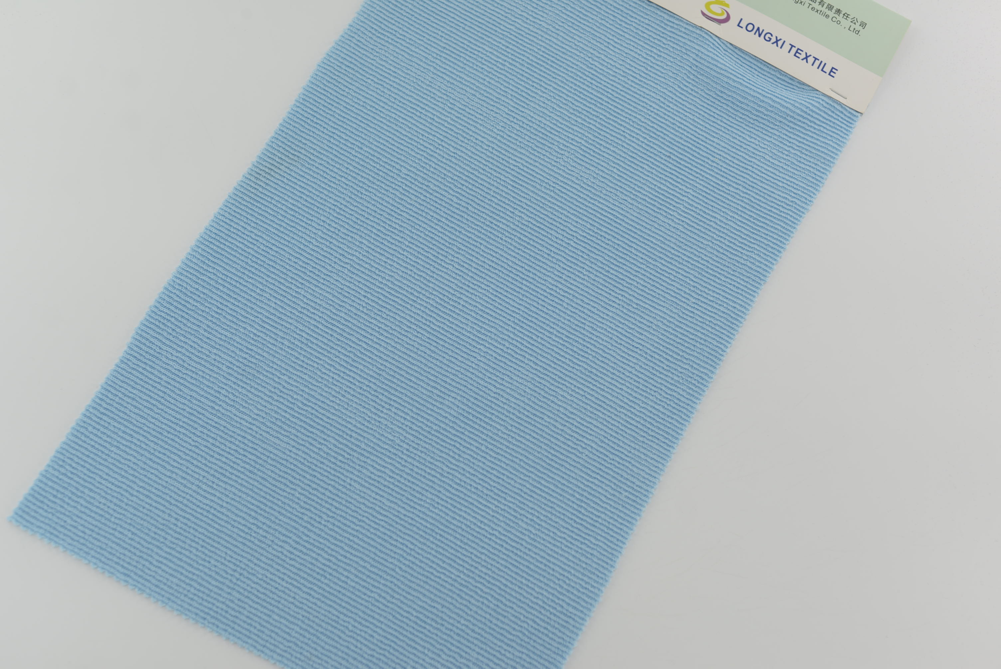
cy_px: 334
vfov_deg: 27.0
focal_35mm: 50
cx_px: 500
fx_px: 1391
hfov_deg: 39.6
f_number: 3.5
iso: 100
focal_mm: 50
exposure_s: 1/250
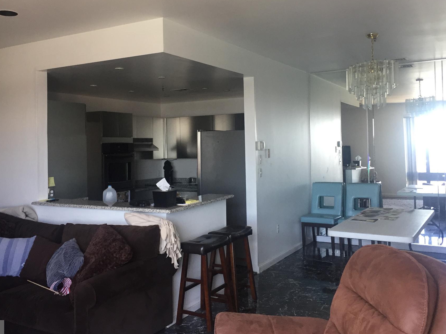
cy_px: 140
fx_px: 451
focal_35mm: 35
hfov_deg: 52.6
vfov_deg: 40.6
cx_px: 208
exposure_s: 1/30
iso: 80
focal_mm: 4.15
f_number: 2.2
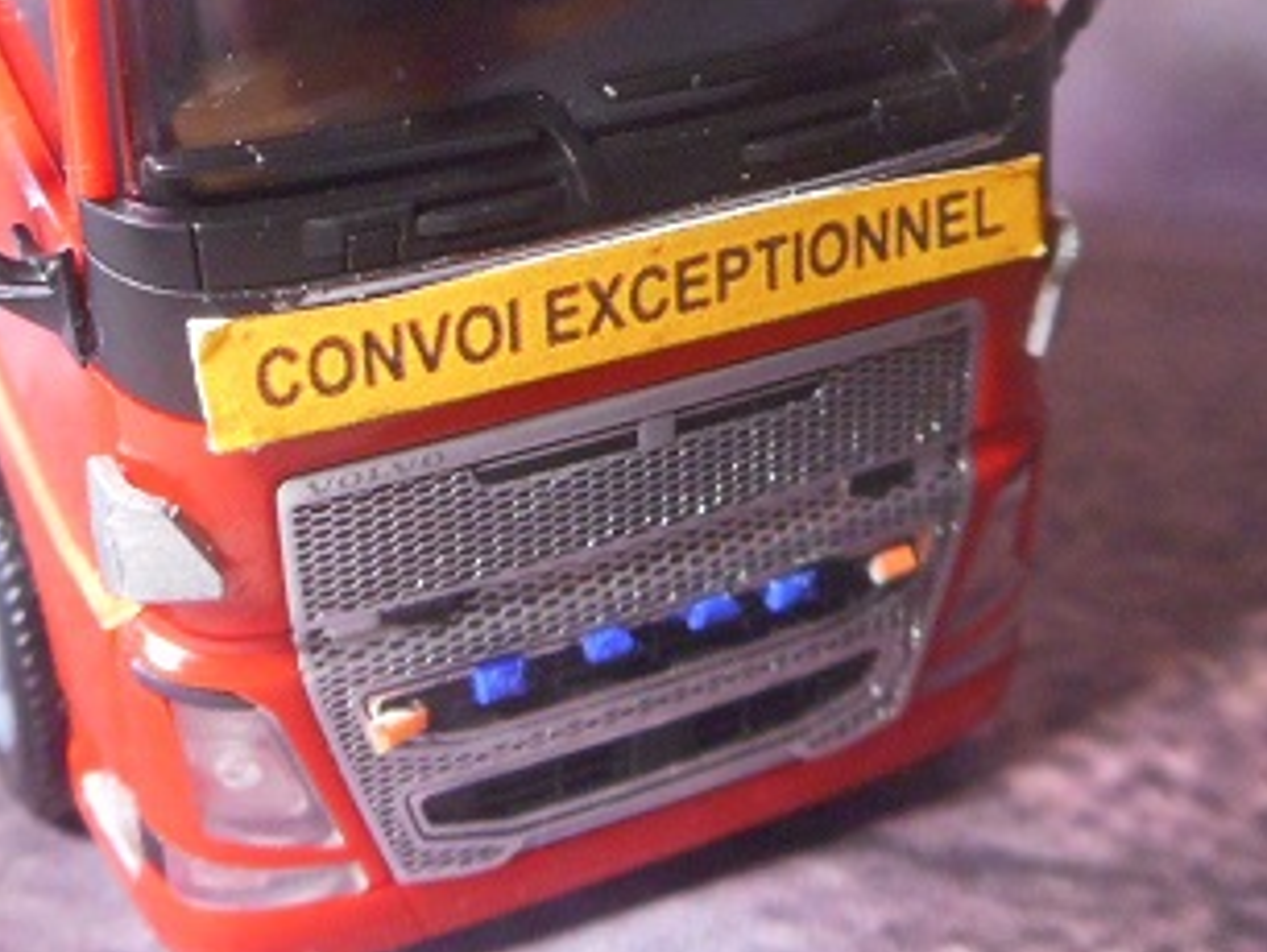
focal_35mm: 71
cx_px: 646
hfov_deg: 27.4
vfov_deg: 20.3
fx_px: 2601
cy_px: 58
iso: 500
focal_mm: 6
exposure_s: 1/8
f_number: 4.2
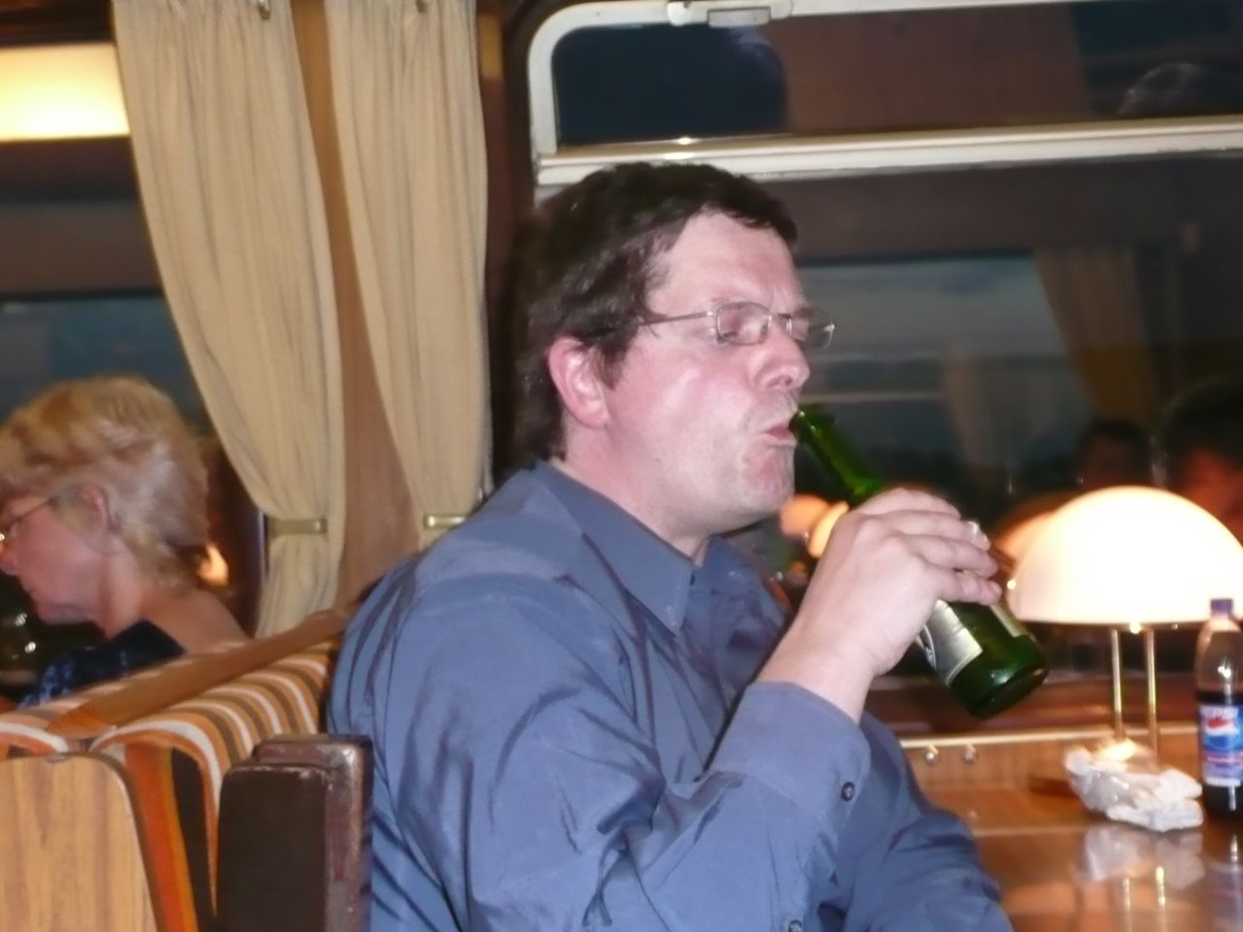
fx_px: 1867
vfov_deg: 28.0
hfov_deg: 36.8
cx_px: 622
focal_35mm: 52
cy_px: 466
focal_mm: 7
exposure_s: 1/30
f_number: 4
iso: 320
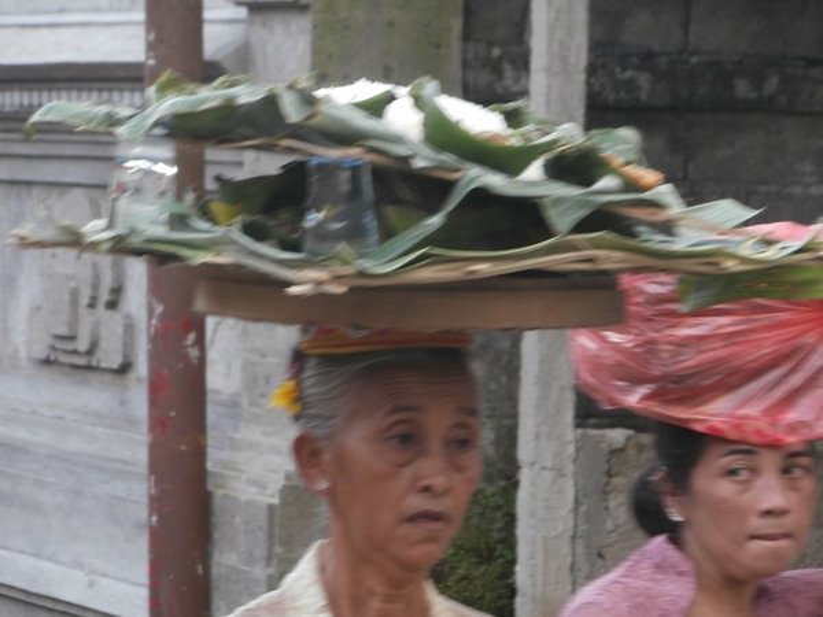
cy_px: 308
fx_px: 4755
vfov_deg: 7.4
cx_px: 412
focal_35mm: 200
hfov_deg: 9.9
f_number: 5.8
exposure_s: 1/60
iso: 200
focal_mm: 35.34
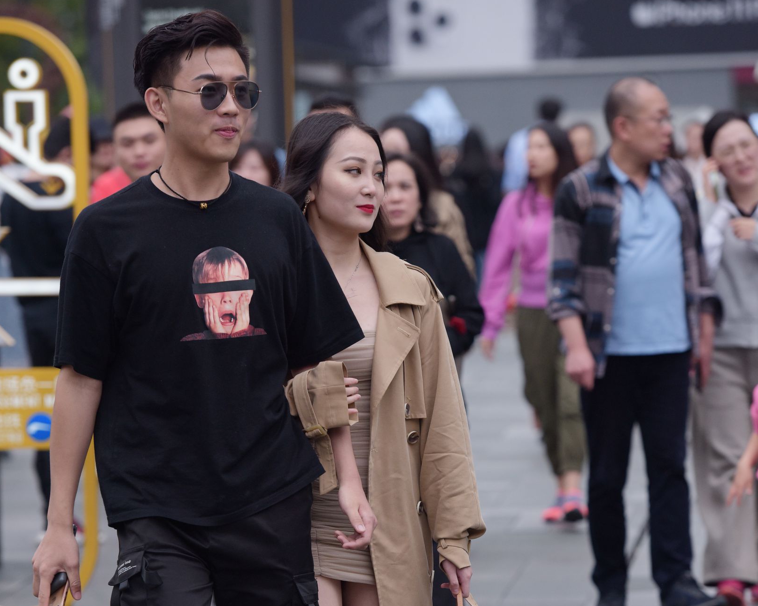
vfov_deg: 6.8
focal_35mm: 226
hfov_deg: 8.6
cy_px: 529
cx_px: 379
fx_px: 5070
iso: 640
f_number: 4
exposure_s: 1/800
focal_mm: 160
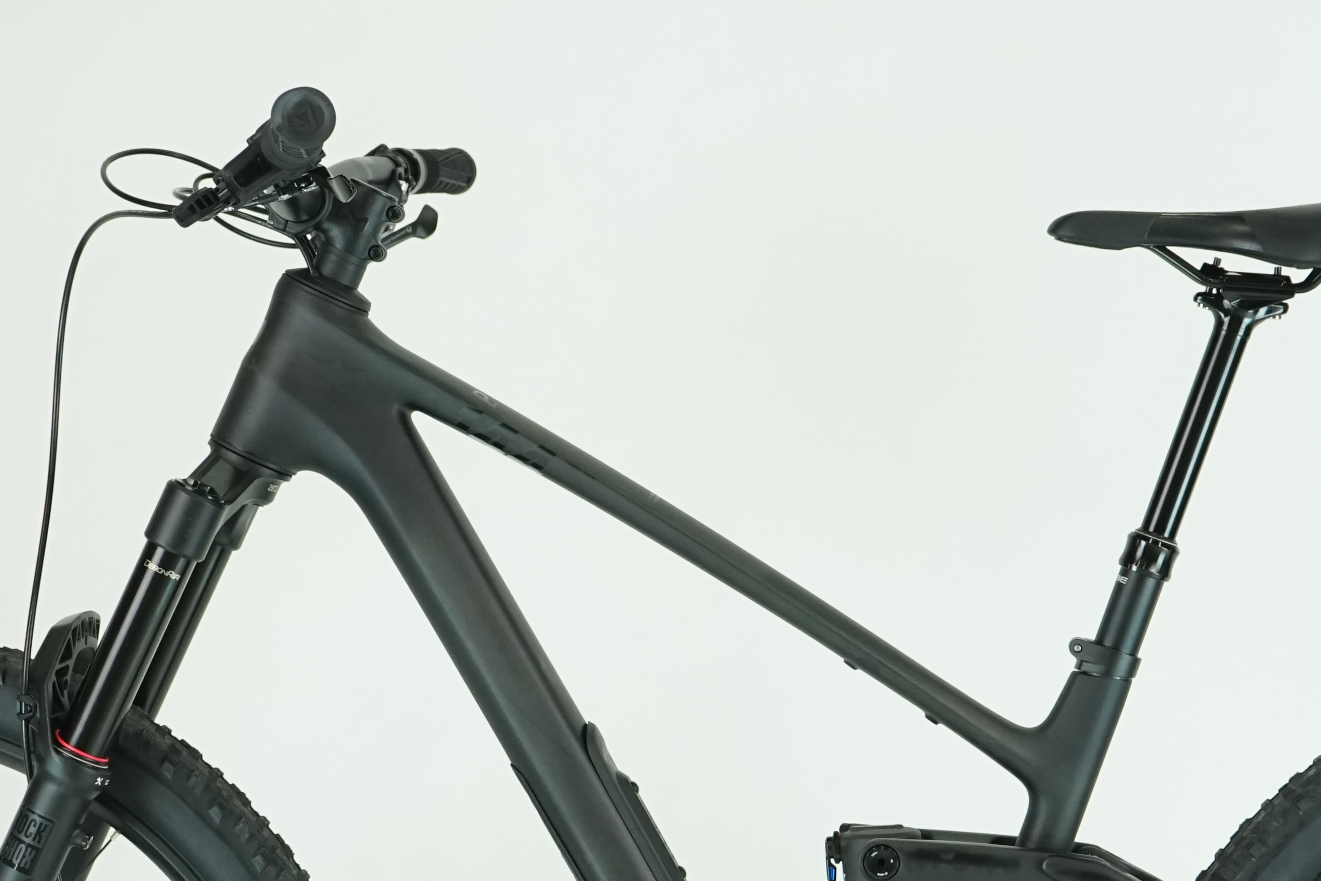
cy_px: 853
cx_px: 765
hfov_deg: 17.2
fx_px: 4366
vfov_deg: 11.4
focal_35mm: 119
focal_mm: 52
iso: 1600
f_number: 6.3
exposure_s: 1/200
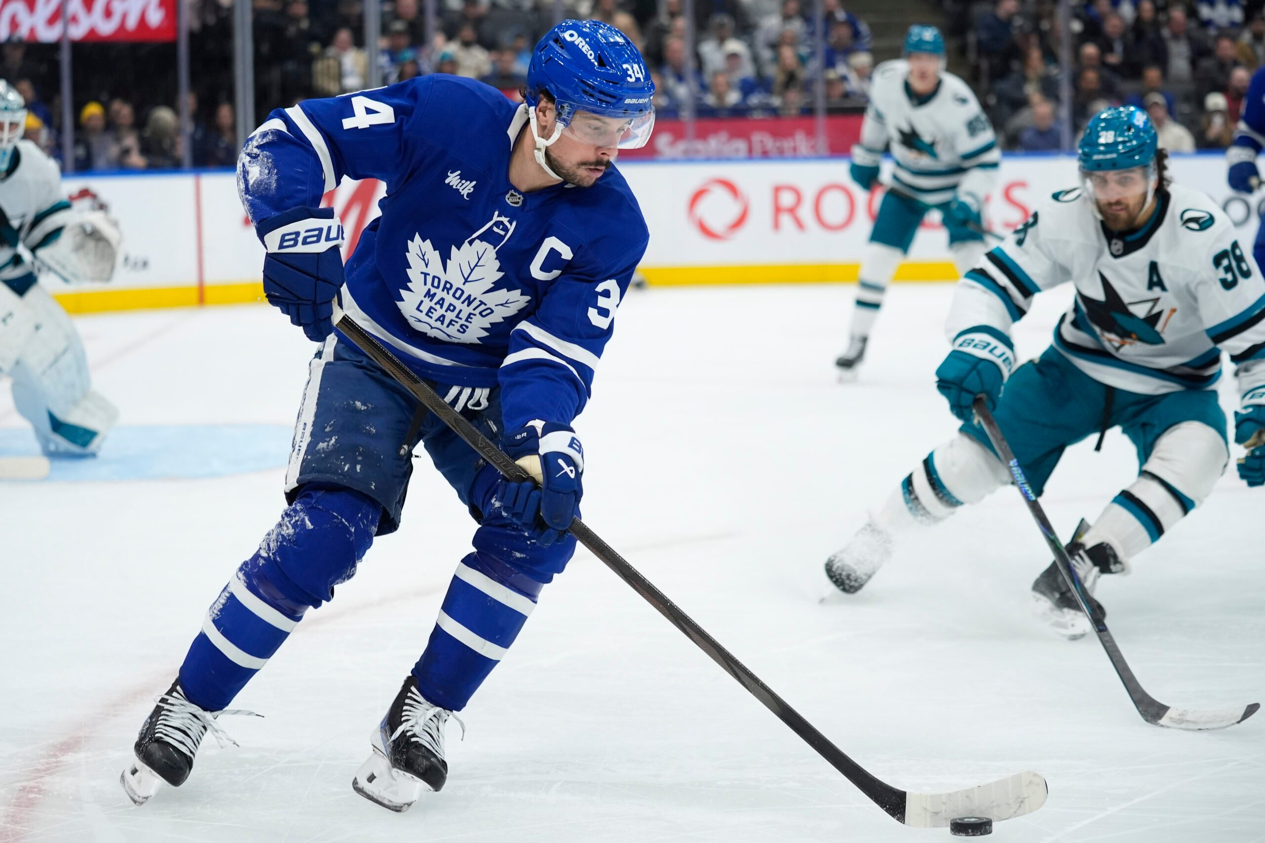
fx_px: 2600
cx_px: 632
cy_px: 422
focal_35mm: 74
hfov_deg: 27.3
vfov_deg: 18.4
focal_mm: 74
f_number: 2.8
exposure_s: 1/1600
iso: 2000
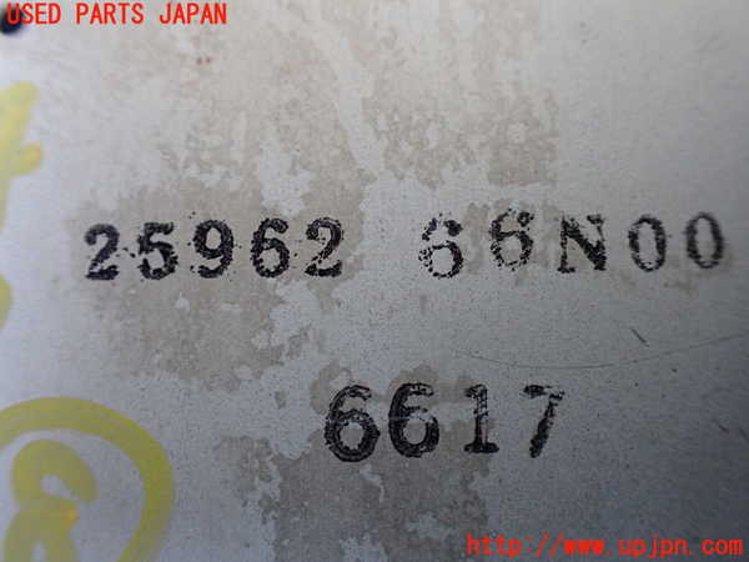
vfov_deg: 46.8
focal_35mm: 30
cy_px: 281
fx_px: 649
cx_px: 374
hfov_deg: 60.0
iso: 800
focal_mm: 5.4
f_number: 2.3
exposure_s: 1/60
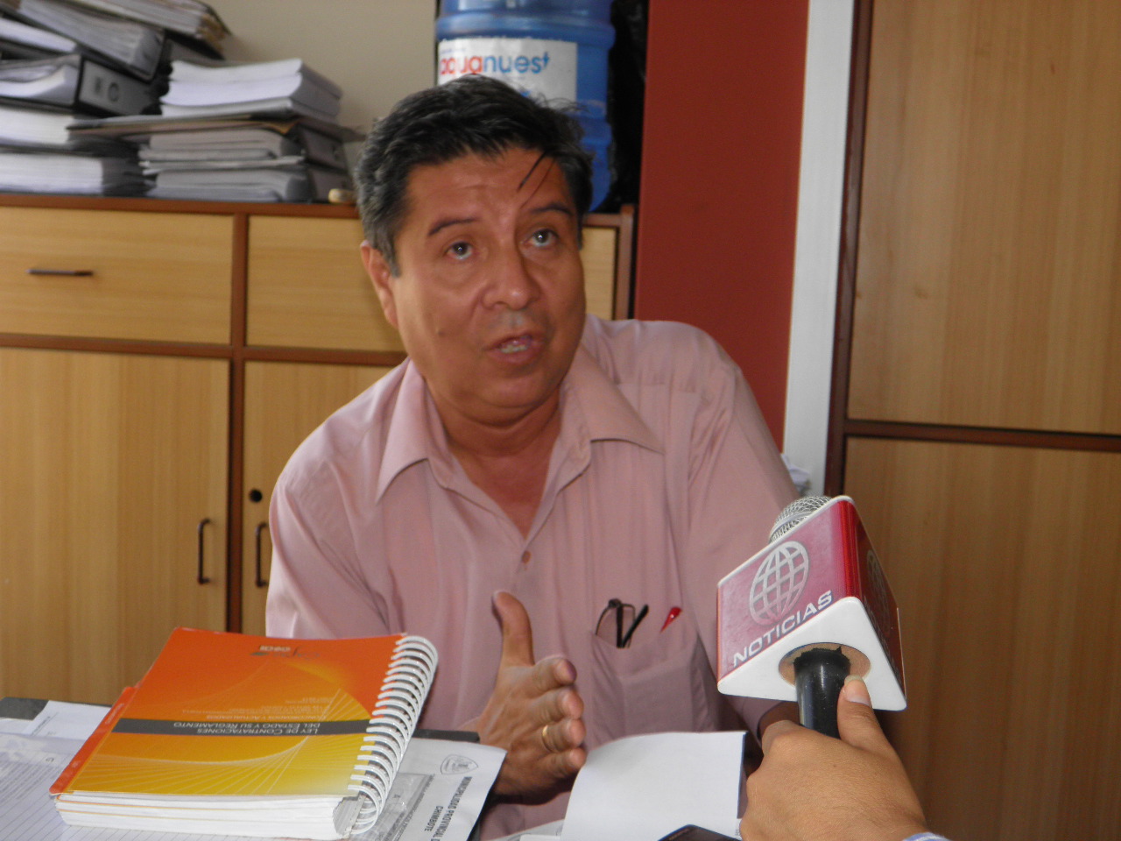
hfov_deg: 38.9
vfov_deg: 29.7
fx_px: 1587
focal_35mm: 49
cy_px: 420
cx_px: 560
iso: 100
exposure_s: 1/80
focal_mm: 8.9
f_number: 3.5
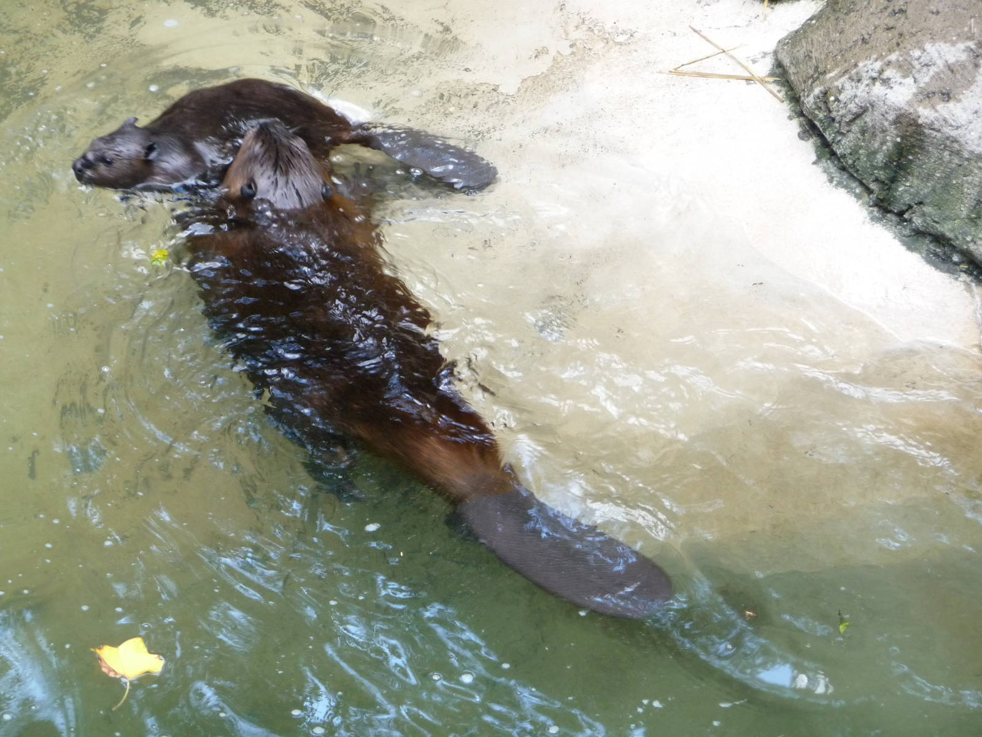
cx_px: 491
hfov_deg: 11.1
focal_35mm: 178
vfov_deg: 8.3
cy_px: 368
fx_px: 5050
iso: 320
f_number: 4.8
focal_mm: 30.5
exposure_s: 1/80
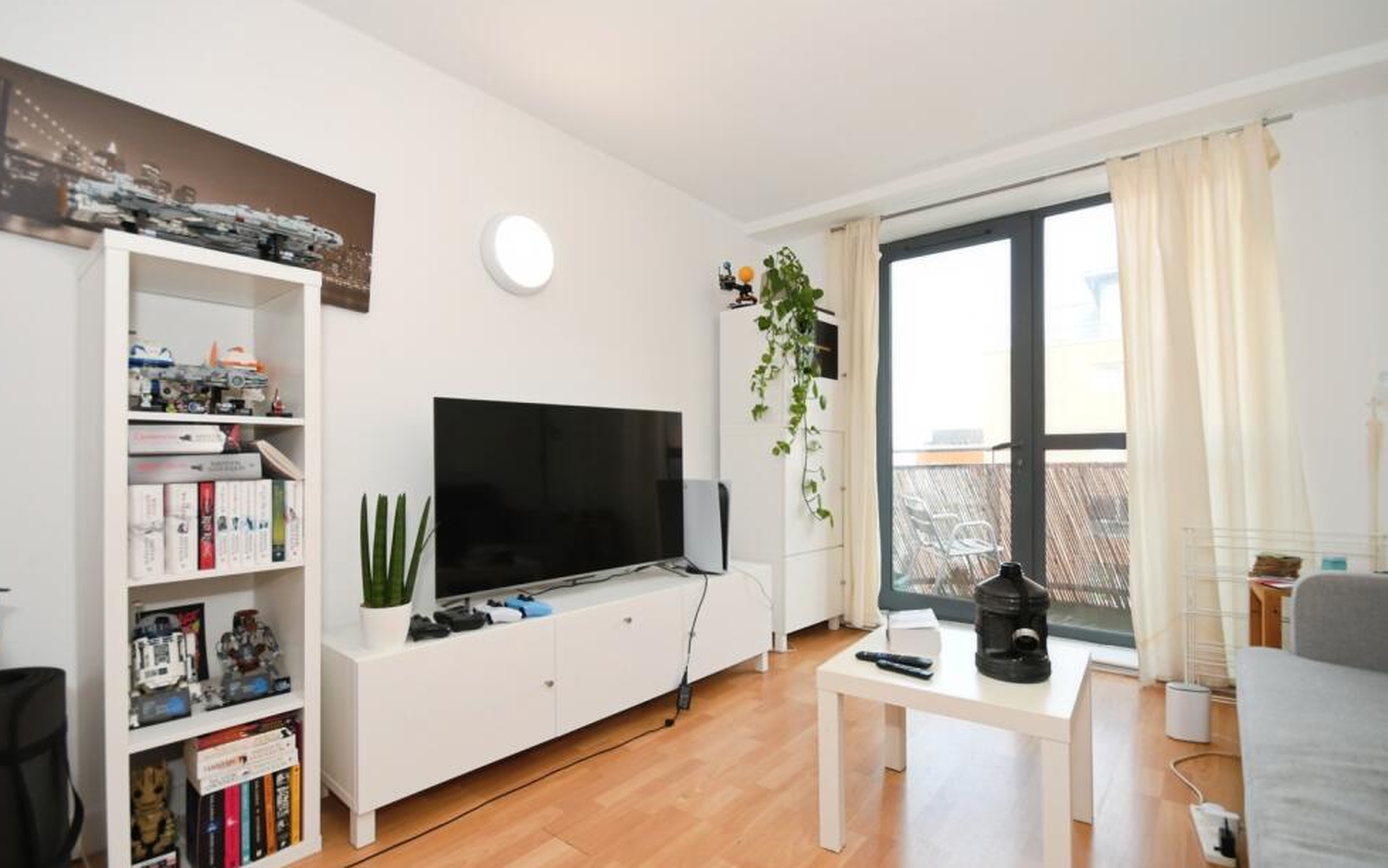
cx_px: 688
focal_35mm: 16
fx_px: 605
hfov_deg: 97.8
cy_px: 456
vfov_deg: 71.2
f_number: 8
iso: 400
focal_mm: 10
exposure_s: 1/60
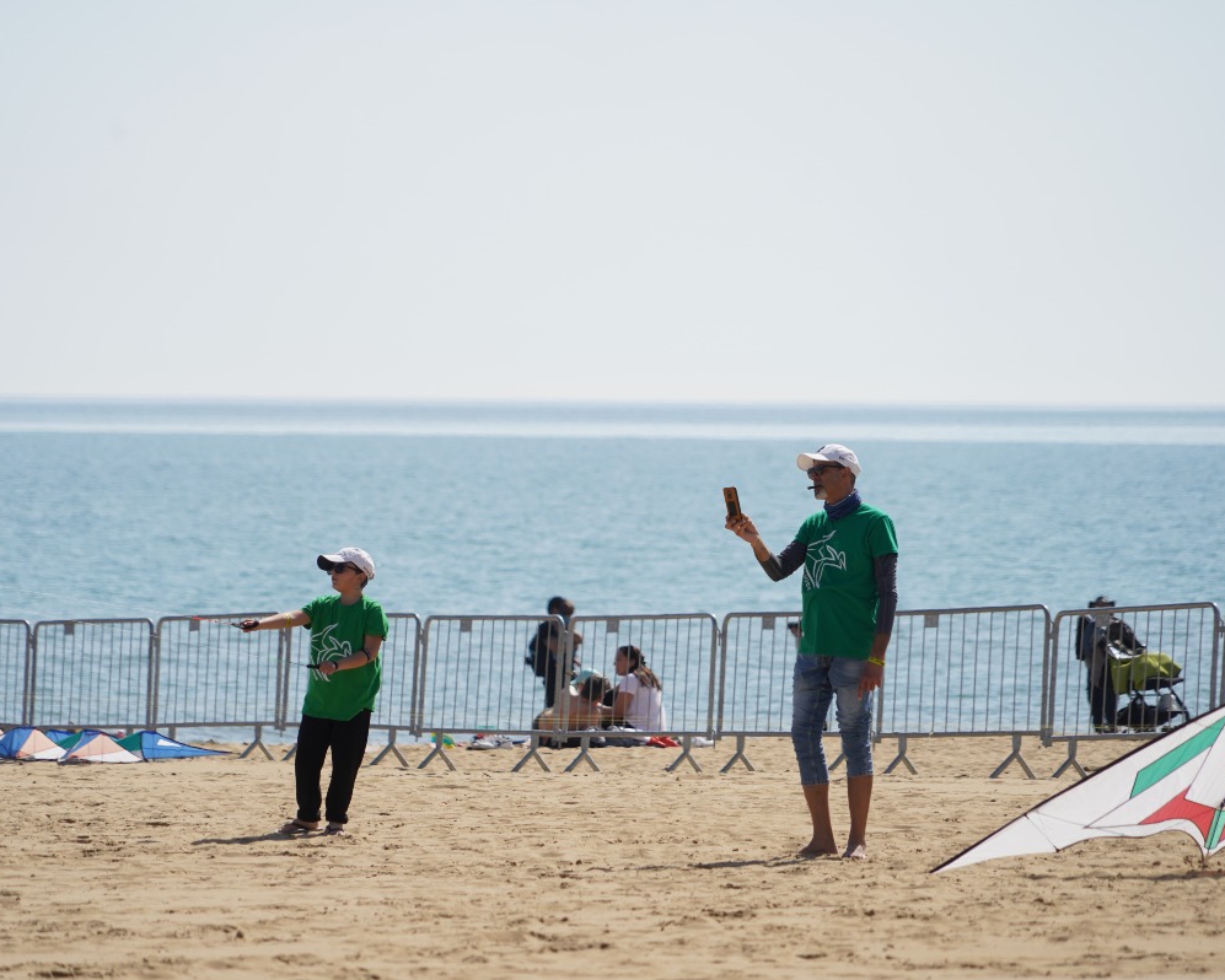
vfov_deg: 5.7
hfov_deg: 7.1
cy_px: 490
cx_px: 605
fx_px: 9827
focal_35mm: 271
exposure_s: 1/800
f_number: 6.3
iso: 160
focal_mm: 240
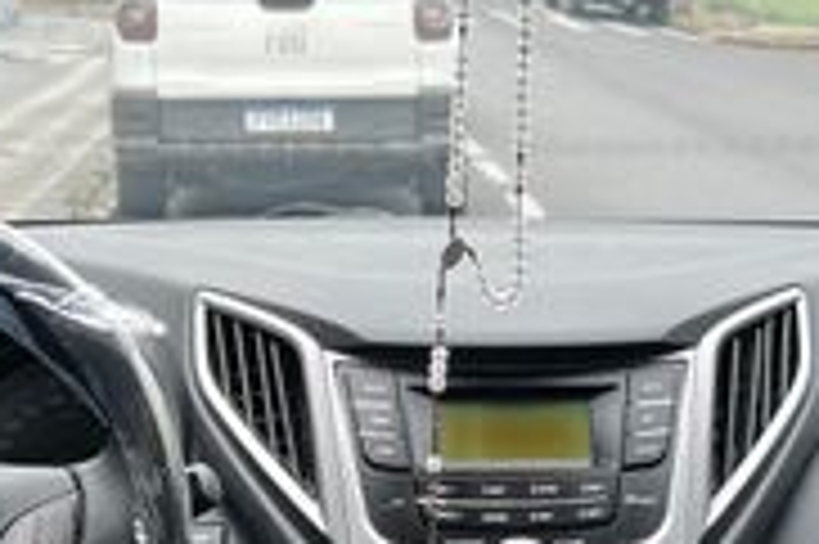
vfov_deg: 19.2
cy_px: 463
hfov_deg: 28.8
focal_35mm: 70
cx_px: 495
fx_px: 1591
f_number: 1.5
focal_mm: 5.7
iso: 40
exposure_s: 1/121
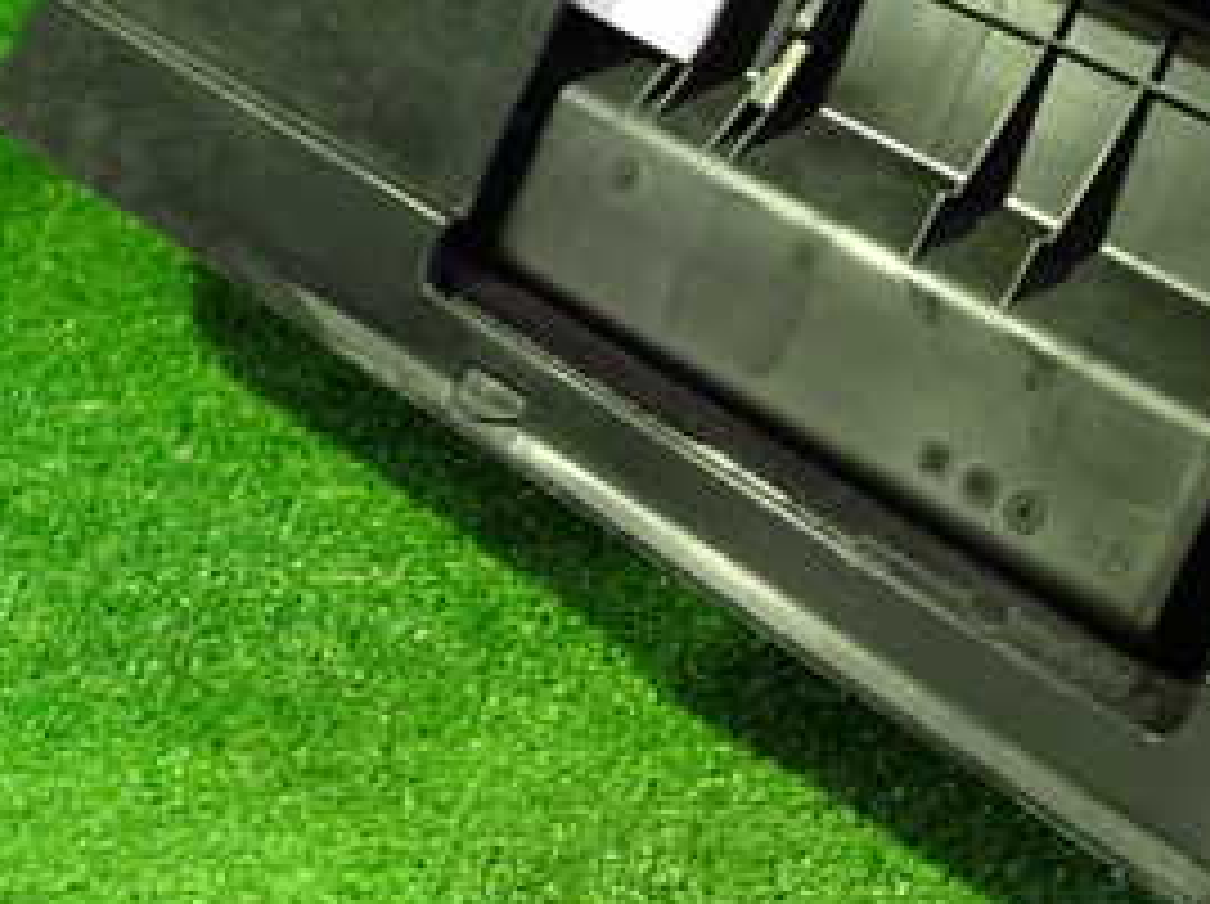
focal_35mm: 67
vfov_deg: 21.7
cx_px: 895
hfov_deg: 28.6
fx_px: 2339
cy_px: 216
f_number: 2.3
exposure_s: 1/15
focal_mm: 5.4
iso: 800
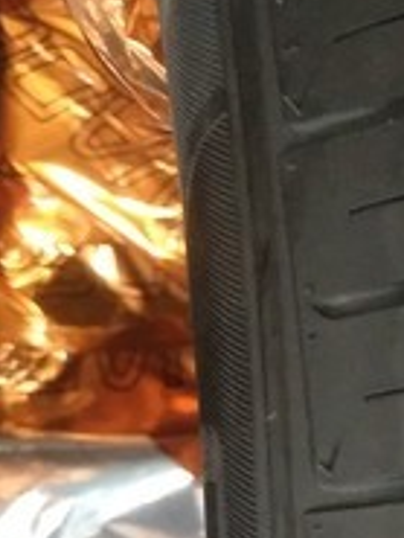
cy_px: 659
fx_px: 1725
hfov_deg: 12.2
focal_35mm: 111
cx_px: 735
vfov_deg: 16.9
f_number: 2
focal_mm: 3.79
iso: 380
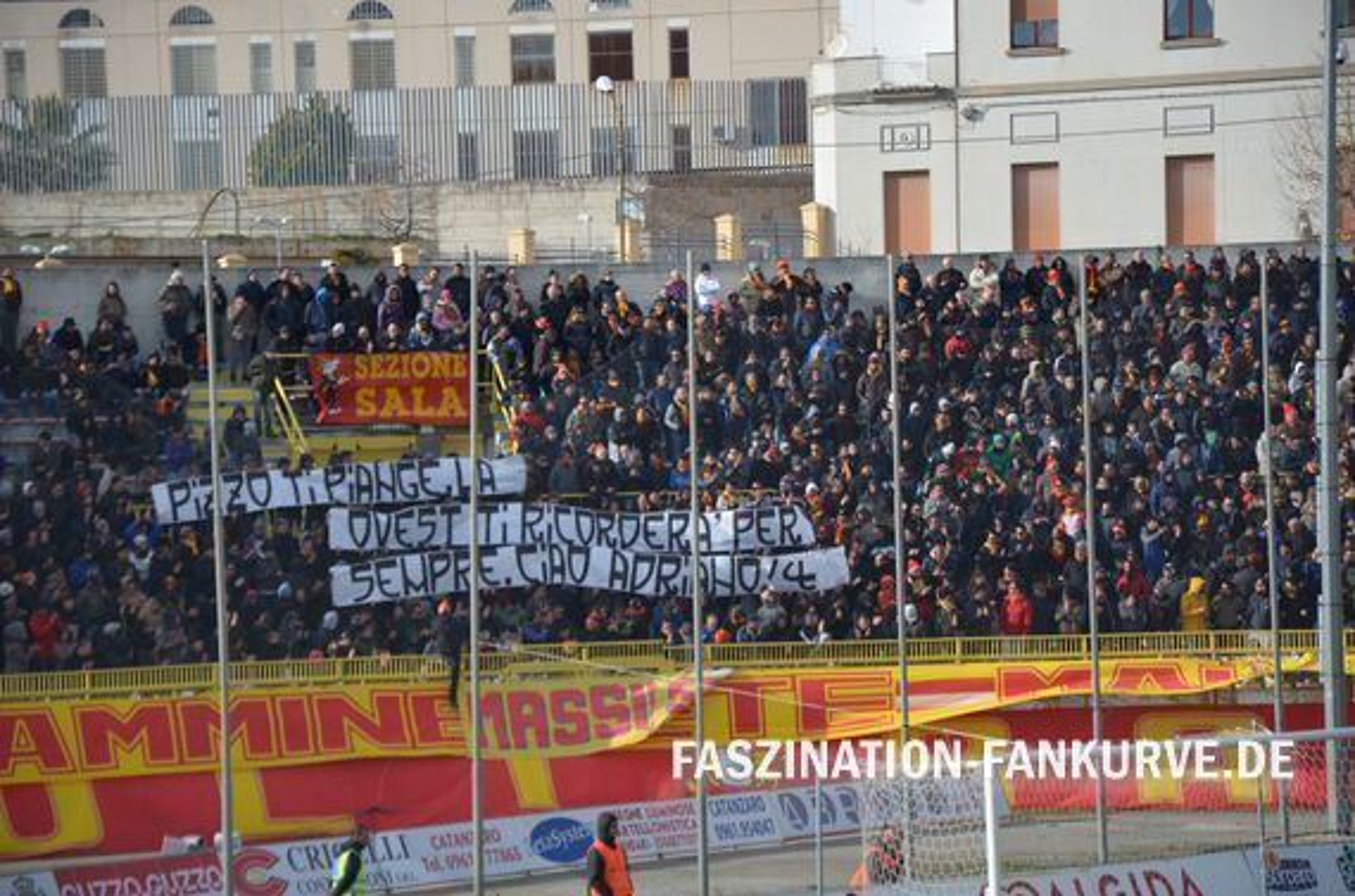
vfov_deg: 8.7
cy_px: 448
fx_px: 5913
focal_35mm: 158
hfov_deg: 13.1
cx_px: 678
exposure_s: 1/500
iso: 125
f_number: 5.6
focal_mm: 105
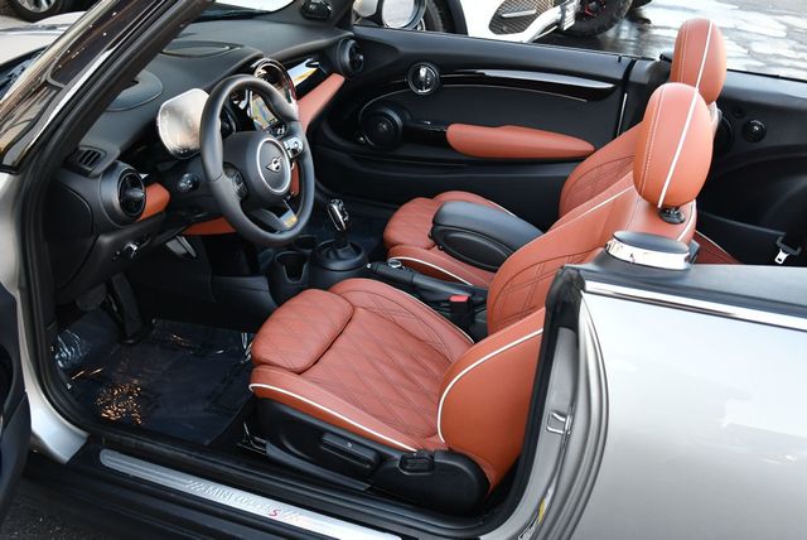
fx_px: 808
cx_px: 404
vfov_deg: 36.9
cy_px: 270
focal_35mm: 36
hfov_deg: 53.1
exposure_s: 1/250
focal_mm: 18
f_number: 3.5
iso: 500
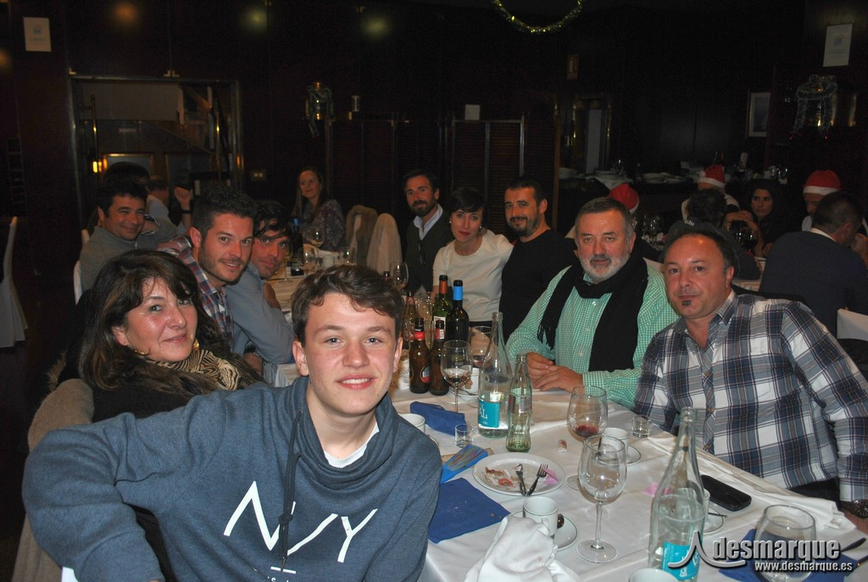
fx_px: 652
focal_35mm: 27
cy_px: 291
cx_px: 434
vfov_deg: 48.1
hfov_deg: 67.3
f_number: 3.5
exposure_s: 1/60
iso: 200
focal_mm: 18
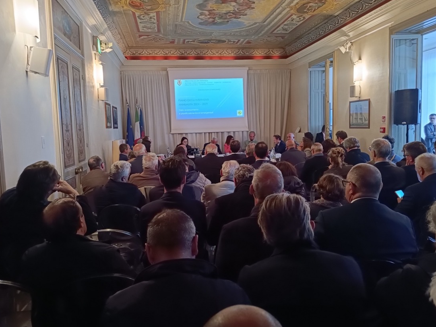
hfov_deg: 63.4
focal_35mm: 28
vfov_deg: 49.7
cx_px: 219
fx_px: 353
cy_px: 159
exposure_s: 1/50
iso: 940
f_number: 1.65
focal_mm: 6.14
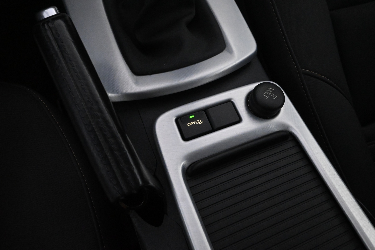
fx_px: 260
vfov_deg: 51.3
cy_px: 121
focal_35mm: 25
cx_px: 193
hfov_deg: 71.5
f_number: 7.1
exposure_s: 1/30
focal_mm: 16
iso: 6400
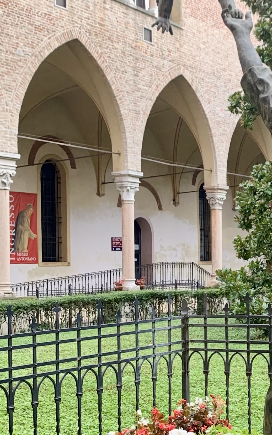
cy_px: 256
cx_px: 314
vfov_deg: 30.6
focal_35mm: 67
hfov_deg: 18.5
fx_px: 795
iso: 100
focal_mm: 4.25
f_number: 1.8
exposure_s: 1/60
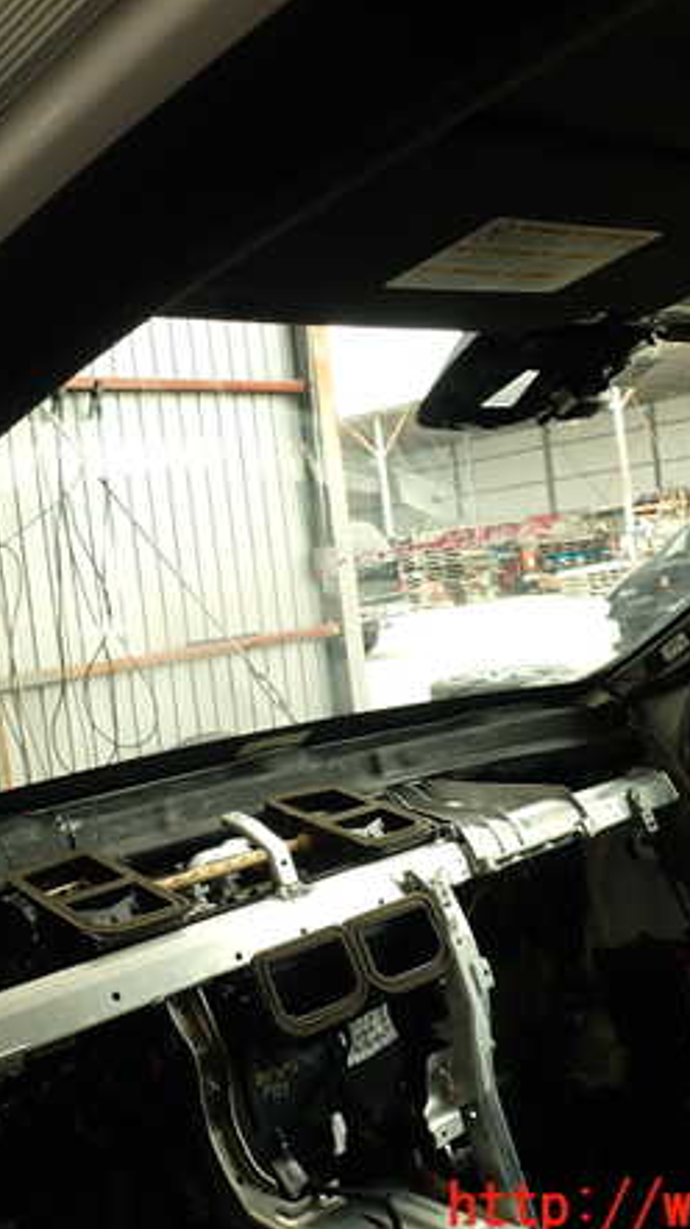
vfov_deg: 54.0
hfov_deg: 31.7
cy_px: 617
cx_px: 242
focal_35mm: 37
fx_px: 1206
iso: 100
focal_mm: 4.5
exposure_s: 1/160
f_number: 2.8
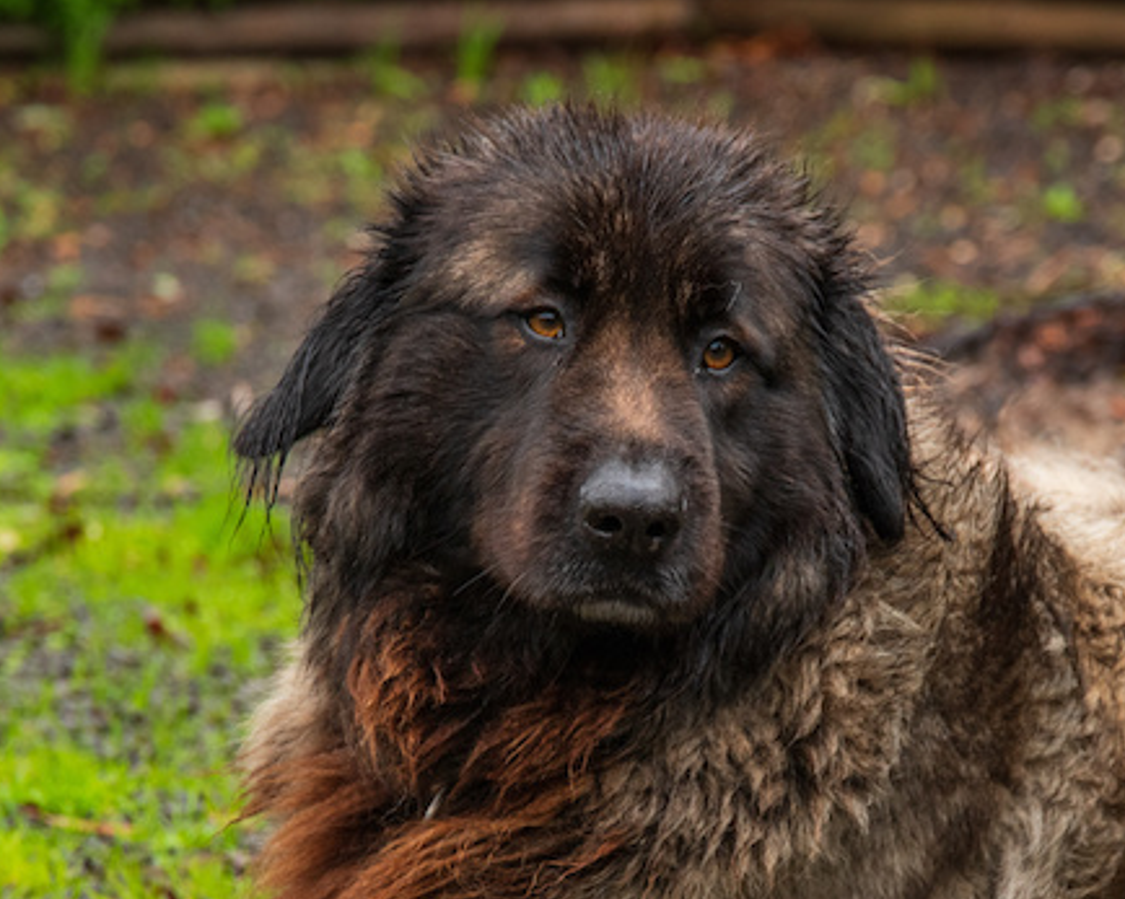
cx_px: 614
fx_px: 6358
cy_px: 680
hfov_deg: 10.1
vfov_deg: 8.1
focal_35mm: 191
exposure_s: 1/125
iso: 1100
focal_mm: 105
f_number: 6.3
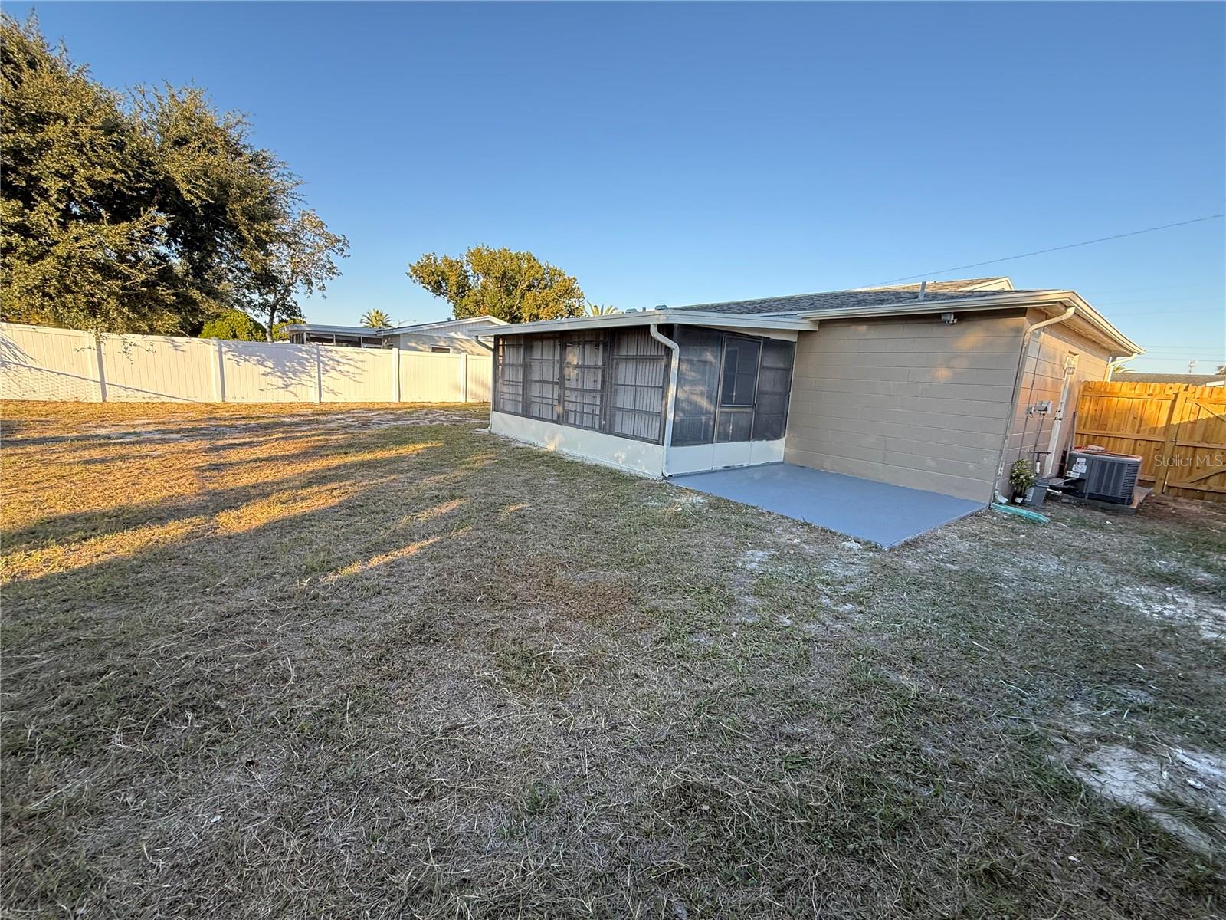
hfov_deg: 102.1
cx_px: 613
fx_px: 496
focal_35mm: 14
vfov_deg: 85.7
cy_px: 460
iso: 64
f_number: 2.2
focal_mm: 2.22
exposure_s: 1/172
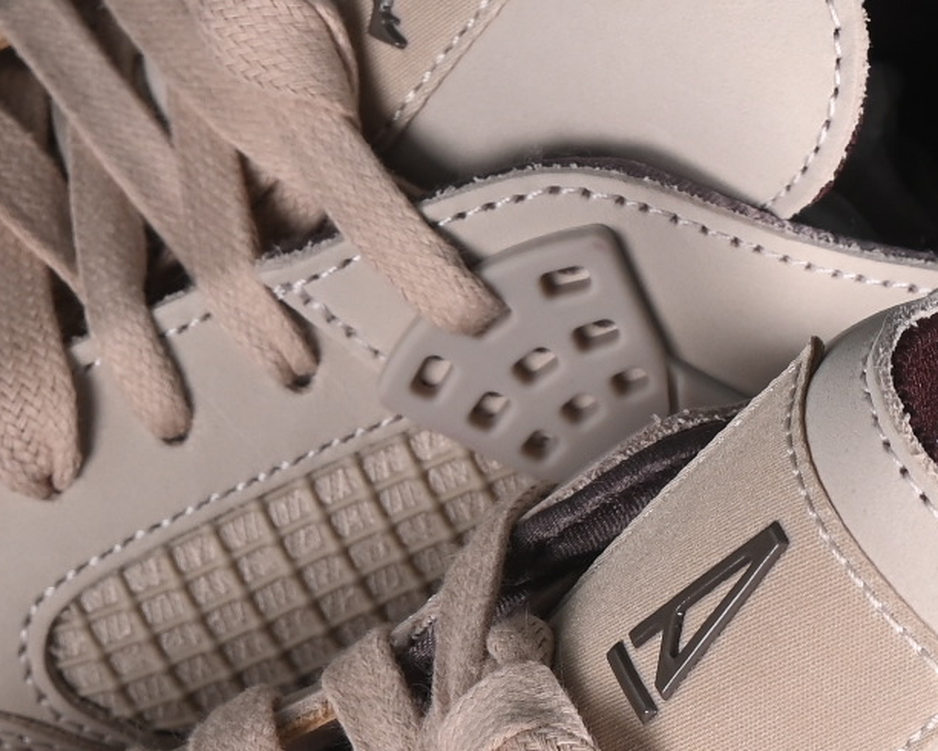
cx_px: 248
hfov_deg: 6.0
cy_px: 892
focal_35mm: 320
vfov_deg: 4.8
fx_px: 8886
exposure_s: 1/80
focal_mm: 50
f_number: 7.1
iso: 160
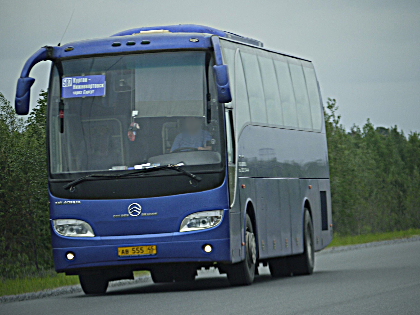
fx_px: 3761
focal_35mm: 310
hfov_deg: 6.4
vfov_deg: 4.8
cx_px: 210
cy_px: 158
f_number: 5.2
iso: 200
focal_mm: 155
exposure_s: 1/800
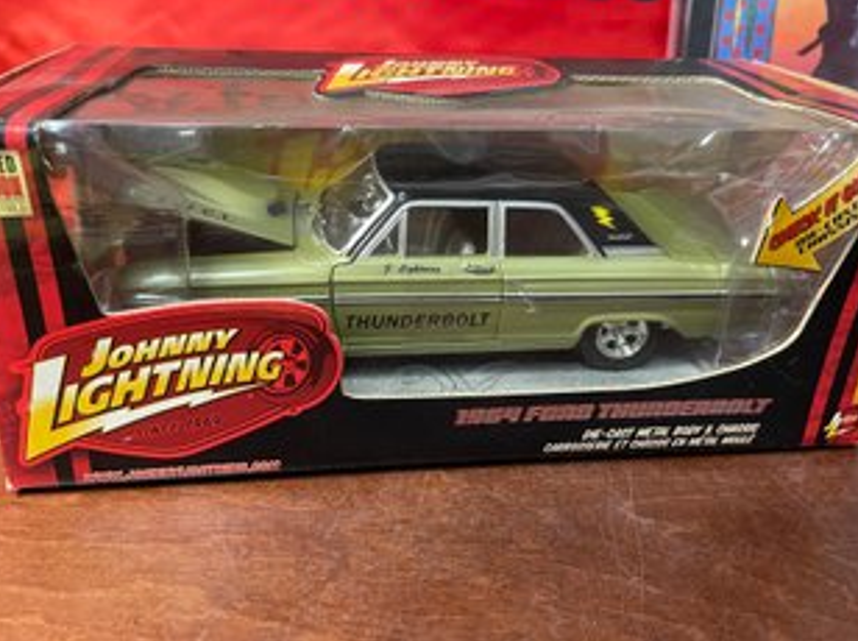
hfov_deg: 61.7
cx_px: 433
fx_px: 718
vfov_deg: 48.0
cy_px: 288
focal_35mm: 29
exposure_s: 1/60
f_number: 1.6
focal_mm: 4.2
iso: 160
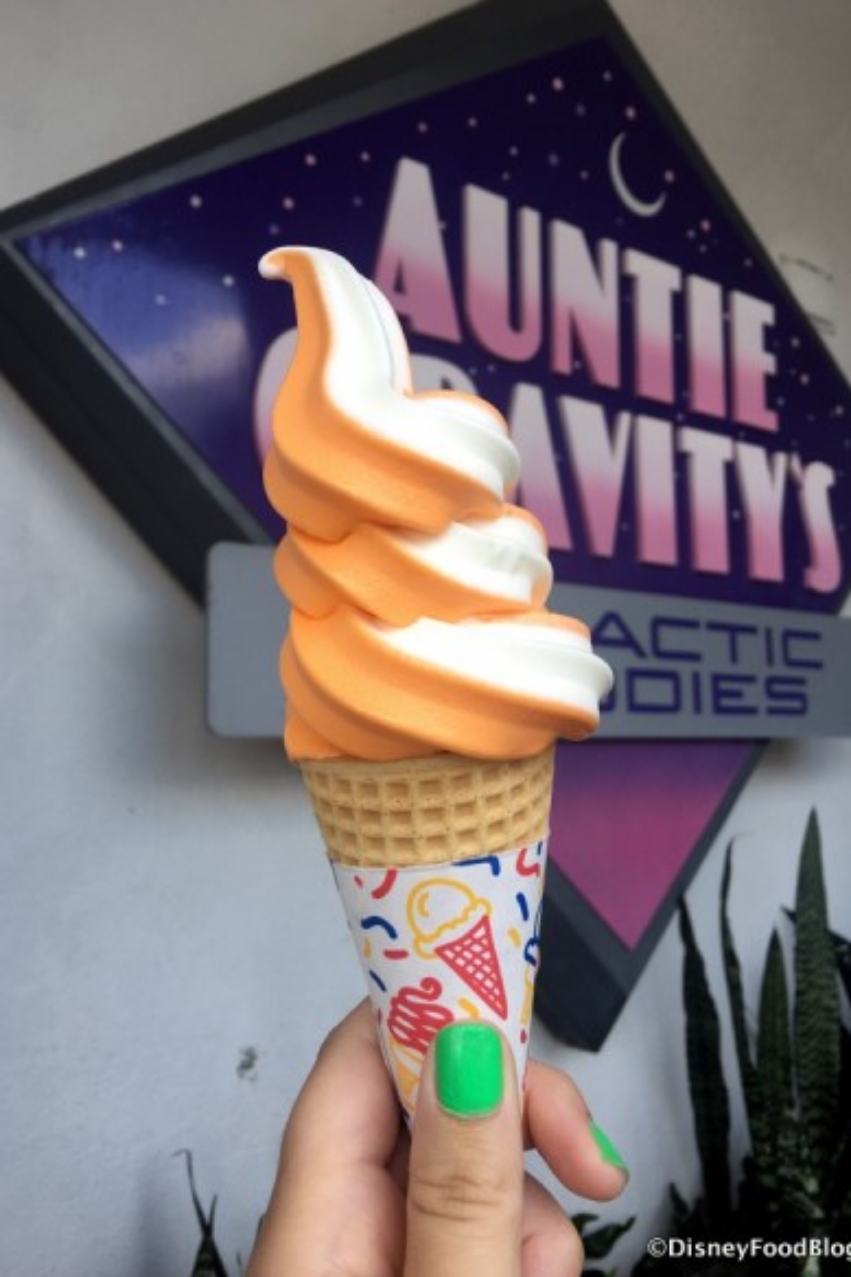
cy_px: 632
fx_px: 1100
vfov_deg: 60.3
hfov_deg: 42.3
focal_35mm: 31
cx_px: 457
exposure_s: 1/120
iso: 25
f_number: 2.2
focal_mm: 4.15
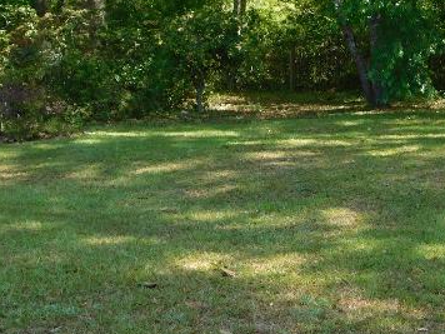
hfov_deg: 27.0
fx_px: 926
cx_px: 276
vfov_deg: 20.3
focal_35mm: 72
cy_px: 89
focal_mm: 7.1
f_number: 3.6
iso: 125
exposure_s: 1/160
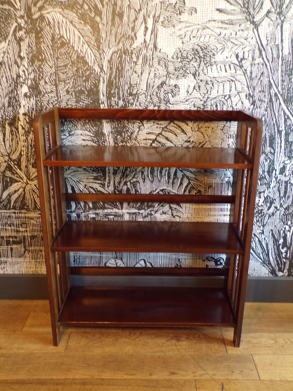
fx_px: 361
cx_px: 146
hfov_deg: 44.2
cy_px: 196
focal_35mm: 32
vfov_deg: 56.8
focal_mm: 5.8
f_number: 3.2
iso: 337
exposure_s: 1/17
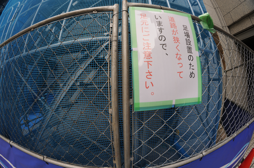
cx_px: 127
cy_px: 84
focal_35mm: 12
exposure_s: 1/320
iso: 200
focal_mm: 8
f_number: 5.6
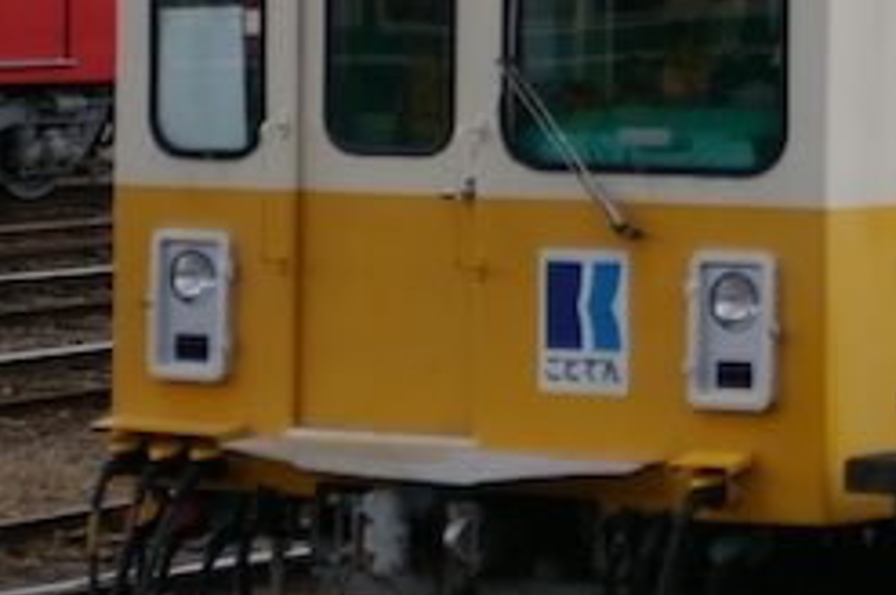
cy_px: 140
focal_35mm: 284
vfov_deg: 4.8
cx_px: 707
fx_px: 7059
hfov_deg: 7.3
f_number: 5.6
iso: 400
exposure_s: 1/750
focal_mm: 78
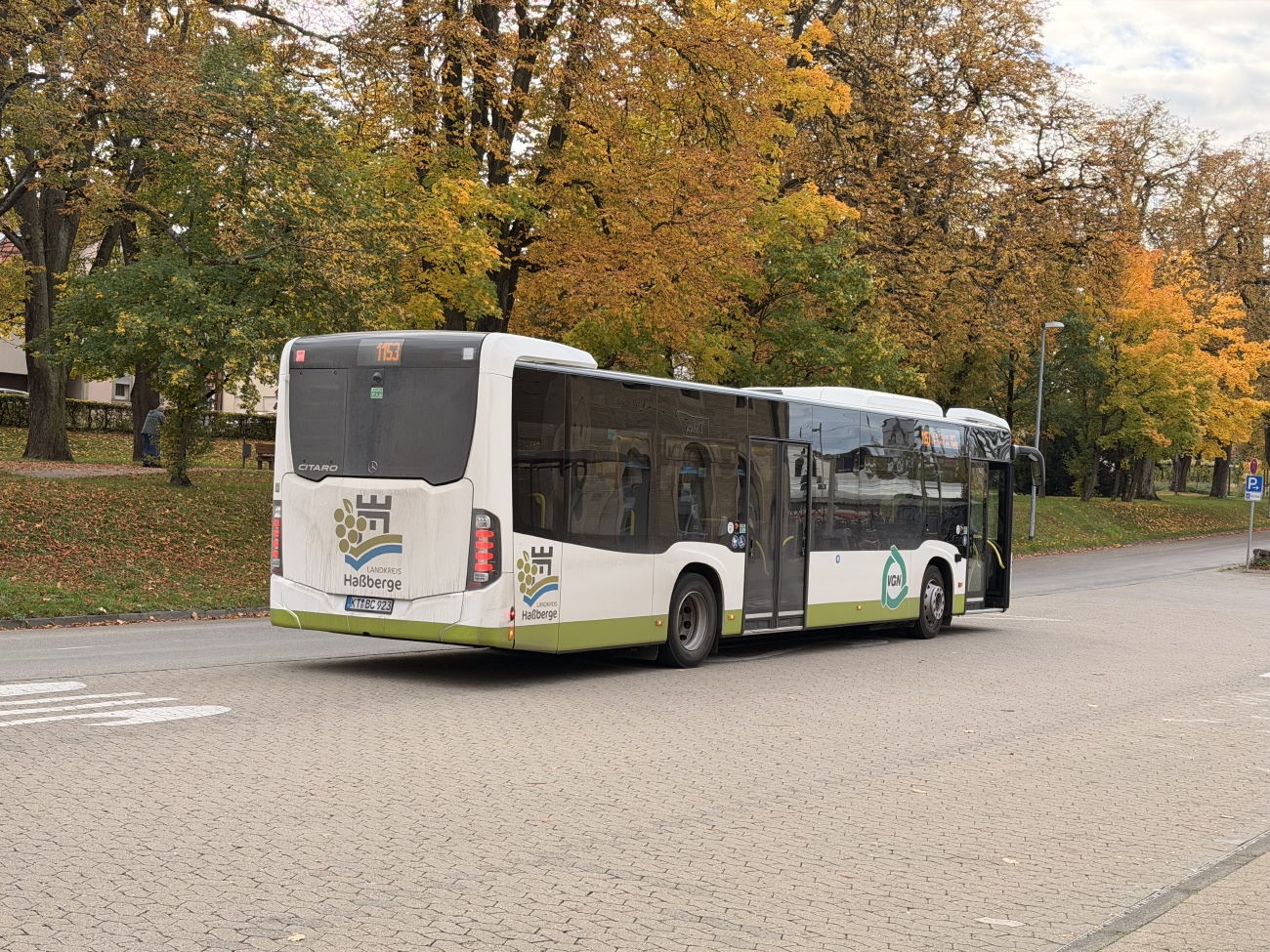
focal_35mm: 48
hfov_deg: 39.7
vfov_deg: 30.3
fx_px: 1761
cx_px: 635
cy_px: 476
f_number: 1.78
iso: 64
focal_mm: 6.76
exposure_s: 1/652
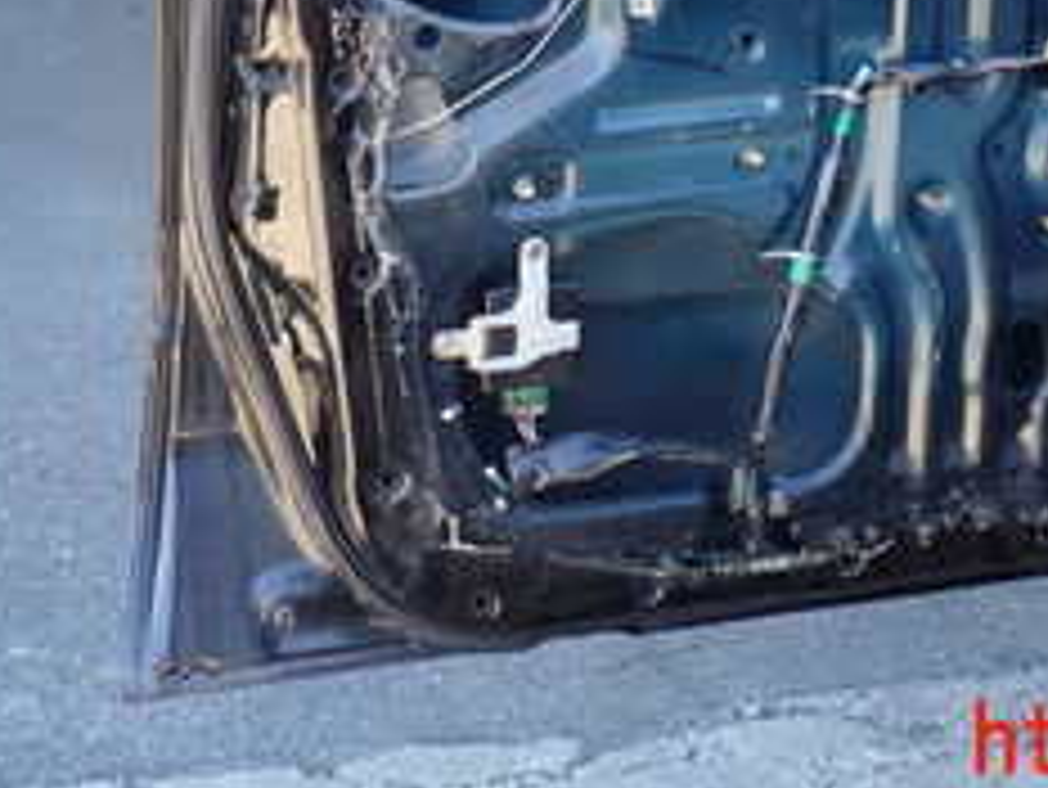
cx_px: 639
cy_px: -212
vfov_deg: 19.1
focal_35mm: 72
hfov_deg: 27.0
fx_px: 2181
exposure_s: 1/60
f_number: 2.2
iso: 100
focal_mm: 5.05
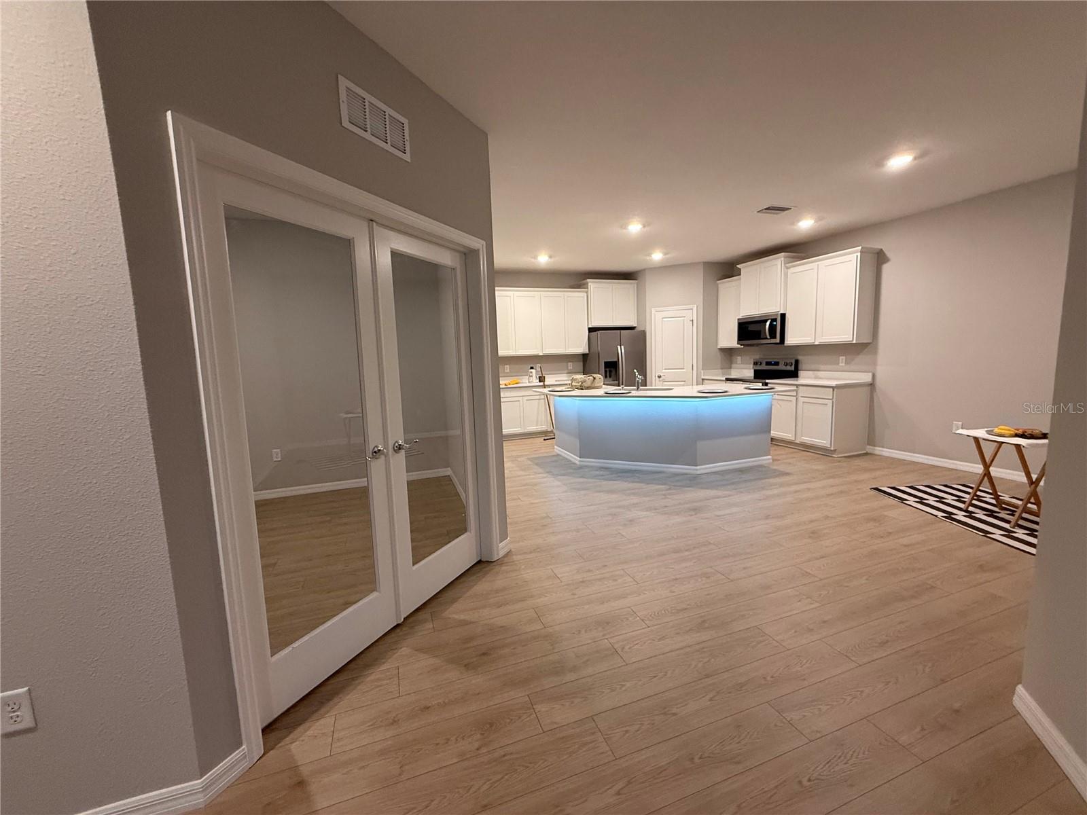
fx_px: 440
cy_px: 408
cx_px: 544
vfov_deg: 85.7
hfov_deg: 102.1
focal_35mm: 14
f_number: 2.2
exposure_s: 1/60
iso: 320
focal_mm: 2.22
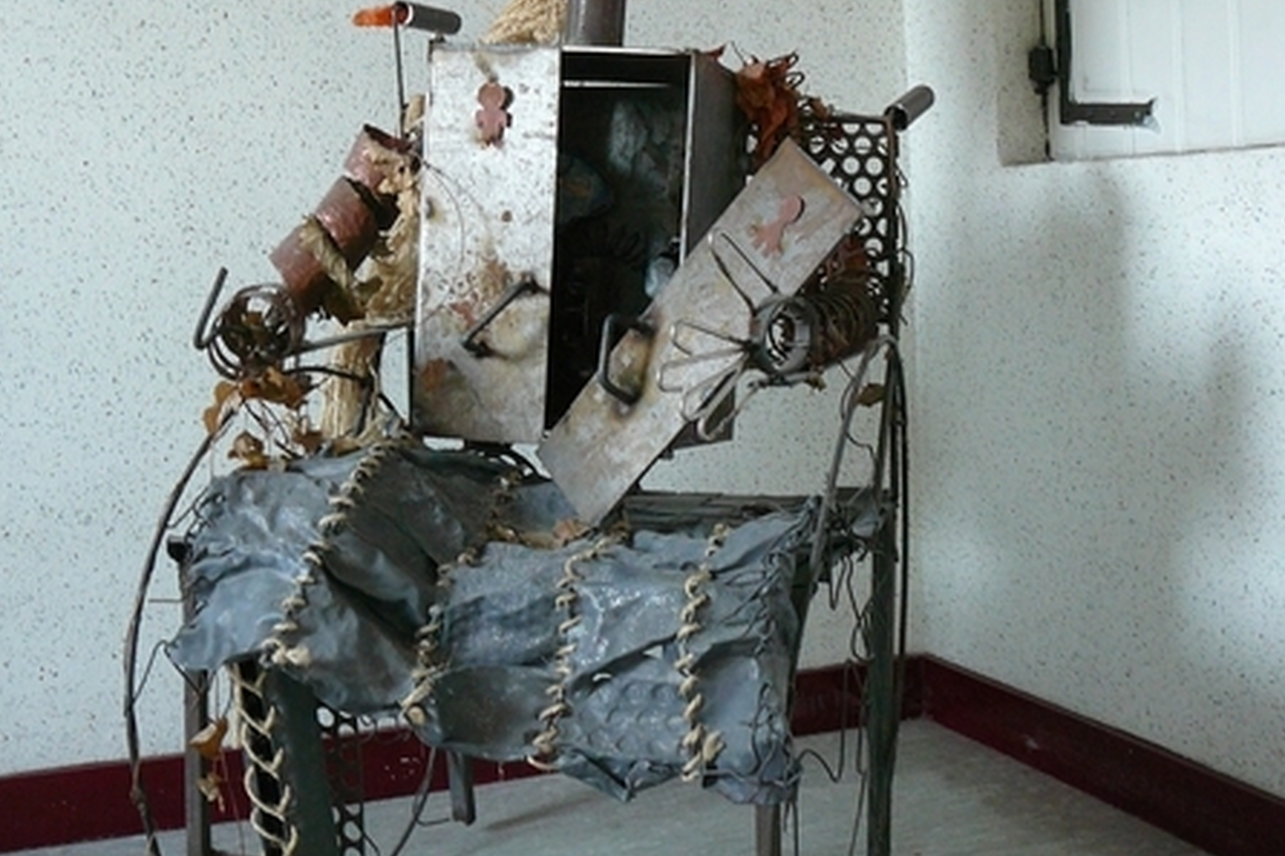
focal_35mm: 49
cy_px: 268
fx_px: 1748
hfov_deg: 40.4
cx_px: 642
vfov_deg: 27.3
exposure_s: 1/8
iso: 200
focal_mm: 5.2
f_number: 2.8
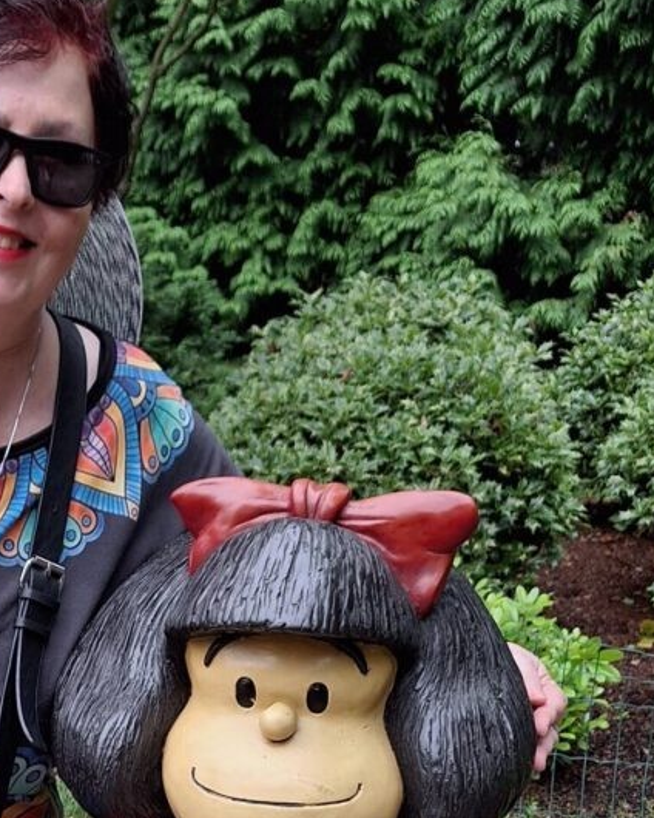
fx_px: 1476
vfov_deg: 29.1
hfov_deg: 23.7
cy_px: 806
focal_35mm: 61
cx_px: -29
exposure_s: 1/60
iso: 64
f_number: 1.8
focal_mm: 5.54
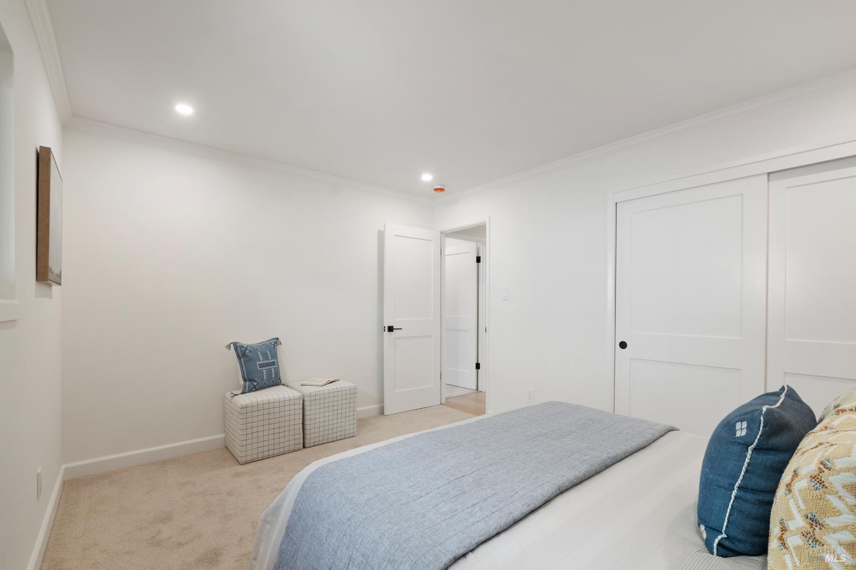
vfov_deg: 77.3
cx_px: 428
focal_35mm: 15
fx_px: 357
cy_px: 285
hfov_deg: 100.4
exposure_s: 1/5
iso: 250
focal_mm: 10
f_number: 8
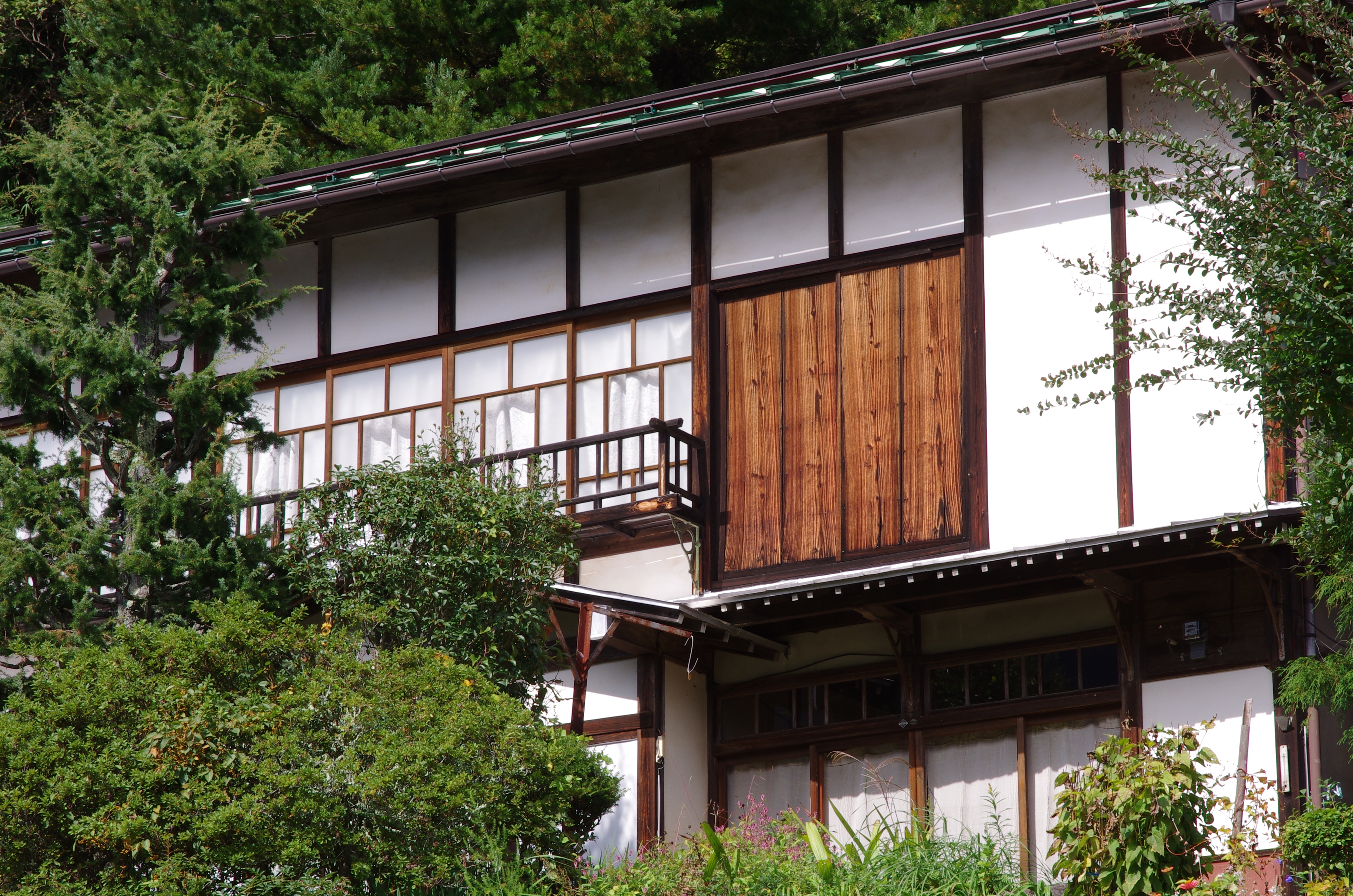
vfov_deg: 10.3
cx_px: 770
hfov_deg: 15.6
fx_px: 4951
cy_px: 513
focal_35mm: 132
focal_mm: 70
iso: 100
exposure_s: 1/100
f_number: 11
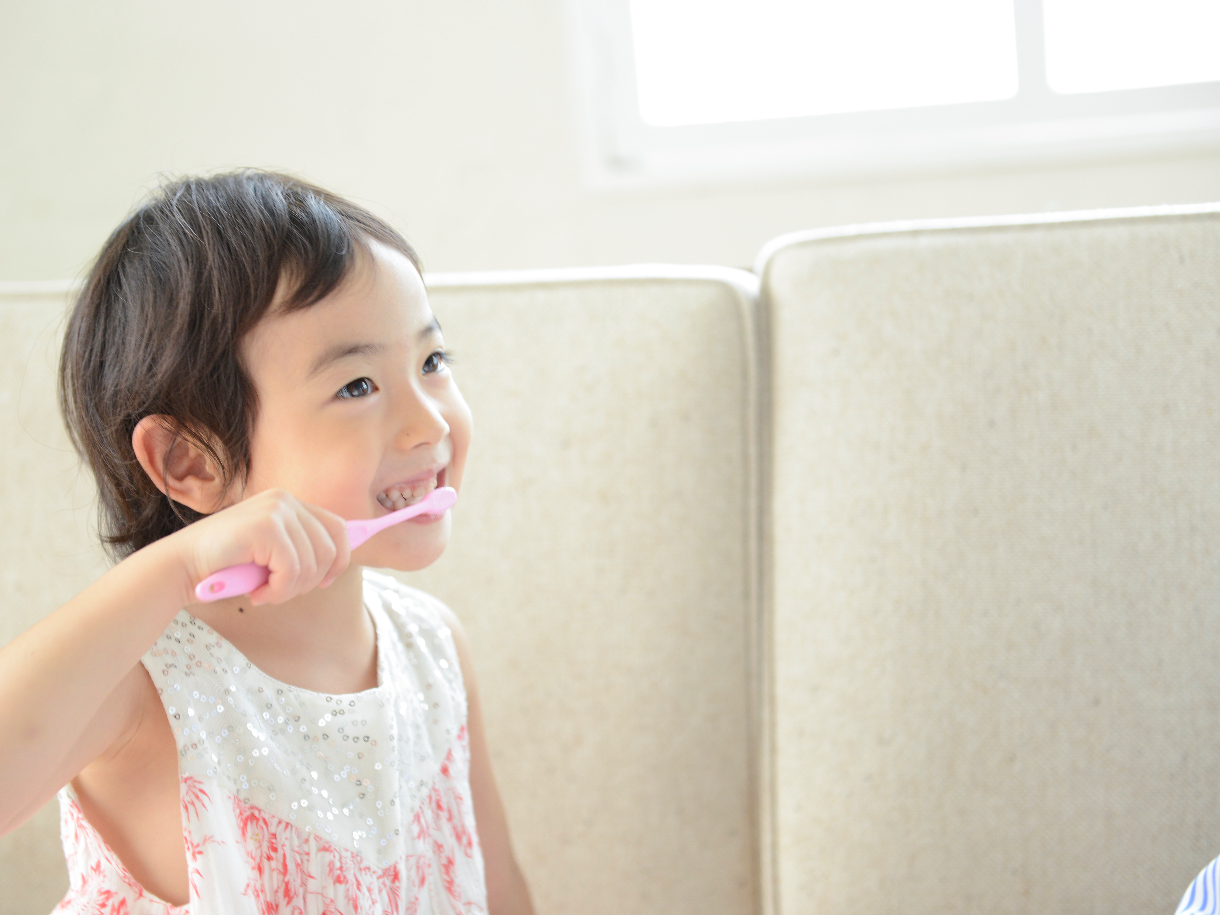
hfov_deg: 25.7
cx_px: 567
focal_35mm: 76
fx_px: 2679
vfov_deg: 19.4
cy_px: 458
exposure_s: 1/125
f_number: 3.5
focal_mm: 70
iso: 640
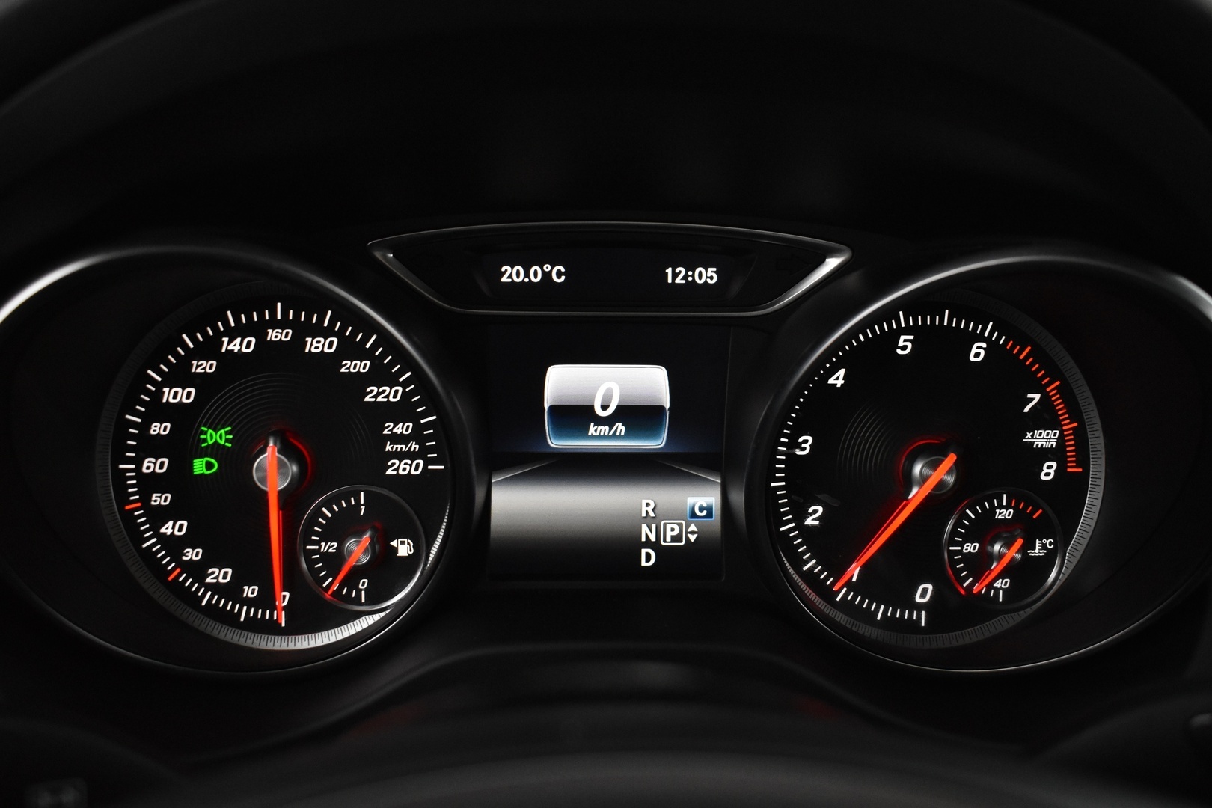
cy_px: 404
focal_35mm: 34
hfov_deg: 55.1
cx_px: 606
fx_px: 1161
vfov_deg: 38.4
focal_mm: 23
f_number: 3.8
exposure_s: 1/40
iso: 2500
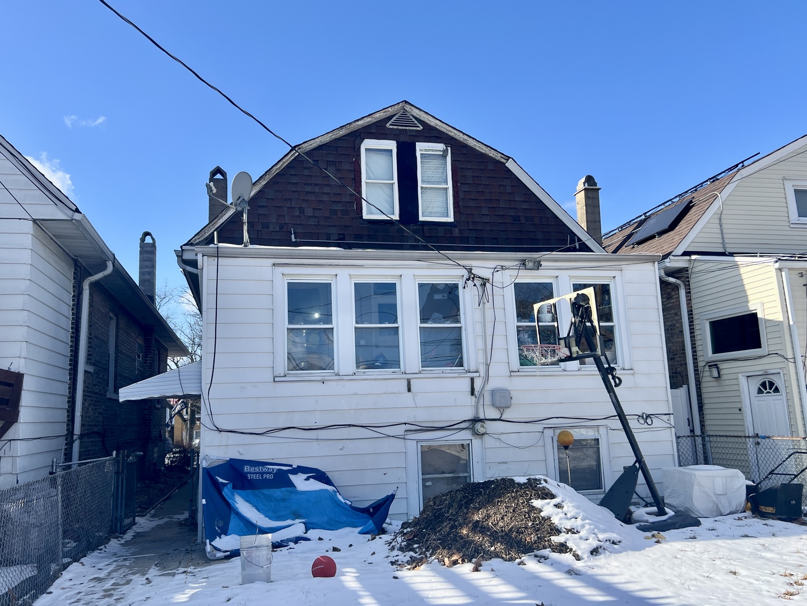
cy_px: 303
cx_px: 404
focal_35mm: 26
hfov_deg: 67.3
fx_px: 606
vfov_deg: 53.1
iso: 50
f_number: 1.5
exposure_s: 1/2915
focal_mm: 5.7
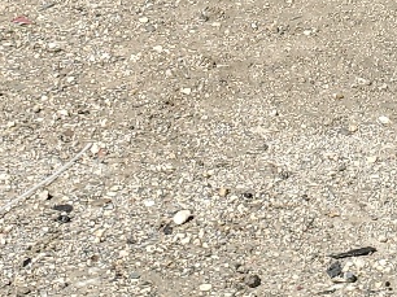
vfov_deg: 9.7
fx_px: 1559
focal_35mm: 136
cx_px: 597
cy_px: -406
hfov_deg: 13.6
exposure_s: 1/2500
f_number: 1.5
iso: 50
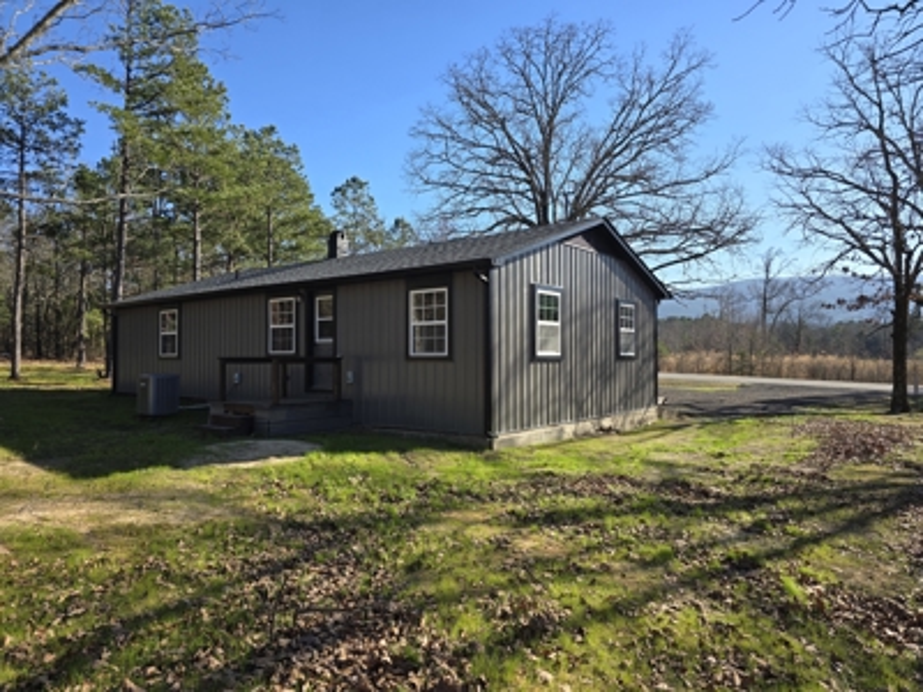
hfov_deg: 73.9
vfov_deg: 58.9
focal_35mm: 23
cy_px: 346
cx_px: 462
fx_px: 613
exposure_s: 1/430
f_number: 1.7
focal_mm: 6.3
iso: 12
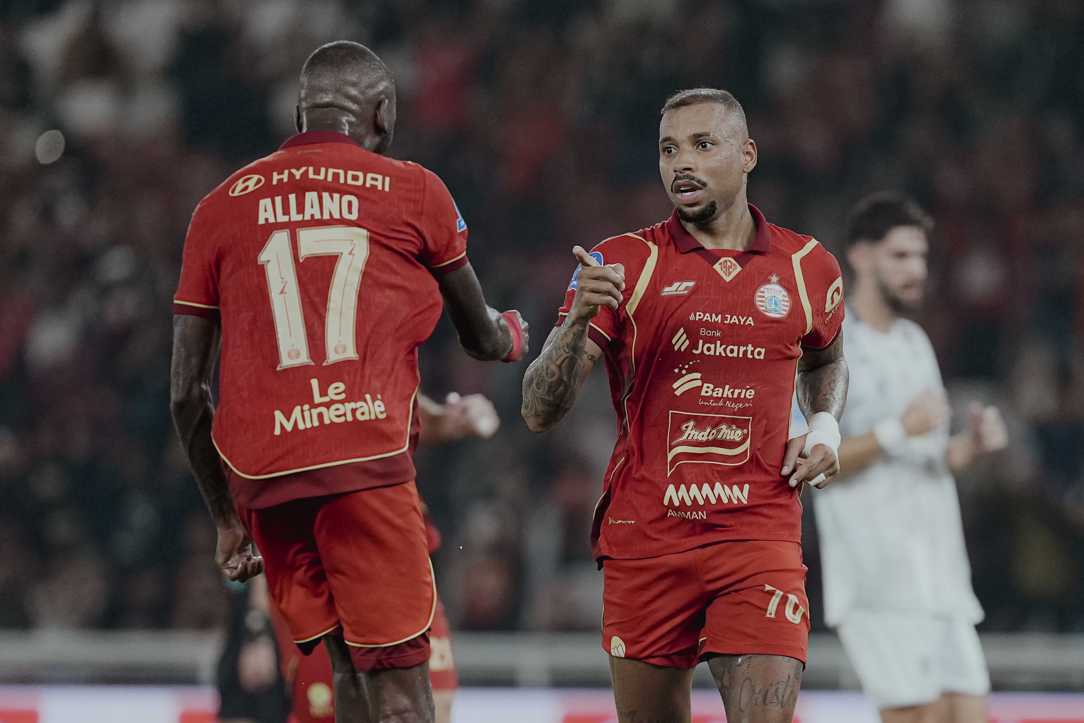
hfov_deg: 6.9
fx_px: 9033
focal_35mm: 300
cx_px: 542
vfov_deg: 4.6
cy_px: 362
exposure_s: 1/1600
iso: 2000
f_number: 2.8
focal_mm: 300
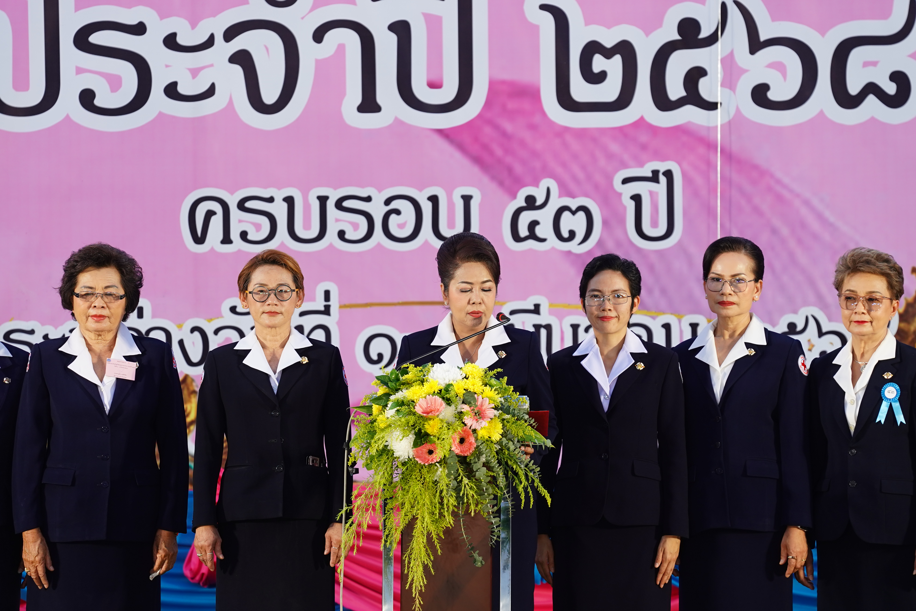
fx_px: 7633
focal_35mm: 300
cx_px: 458
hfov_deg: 6.9
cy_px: 306
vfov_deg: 4.6
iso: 400
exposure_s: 1/100
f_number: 4
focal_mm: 200
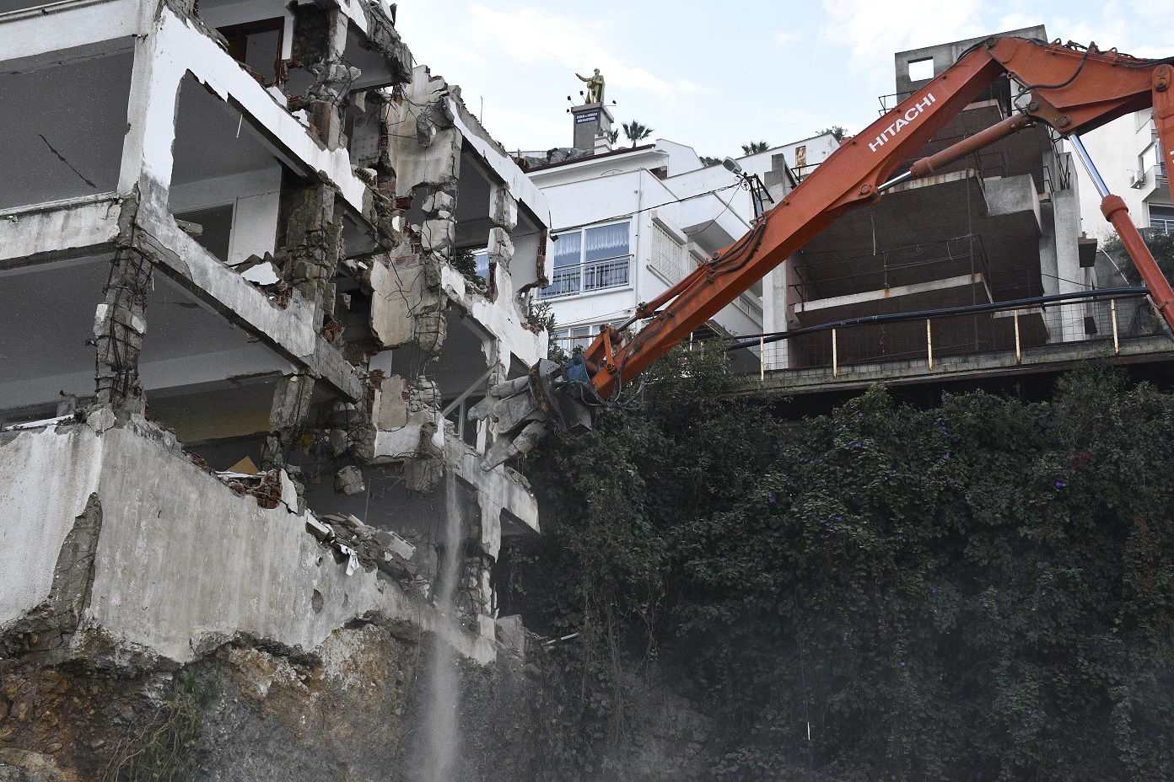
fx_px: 1696
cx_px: 587
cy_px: 391
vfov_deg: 26.0
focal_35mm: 52
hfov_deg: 38.2
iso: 2500
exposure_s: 1/800
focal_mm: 35
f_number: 14
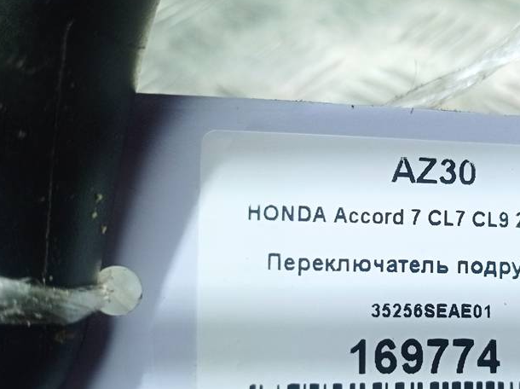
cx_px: 401
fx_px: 705
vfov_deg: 30.5
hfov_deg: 39.2
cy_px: 275
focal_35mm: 47
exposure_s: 1/401
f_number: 1.79
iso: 102
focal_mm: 4.7
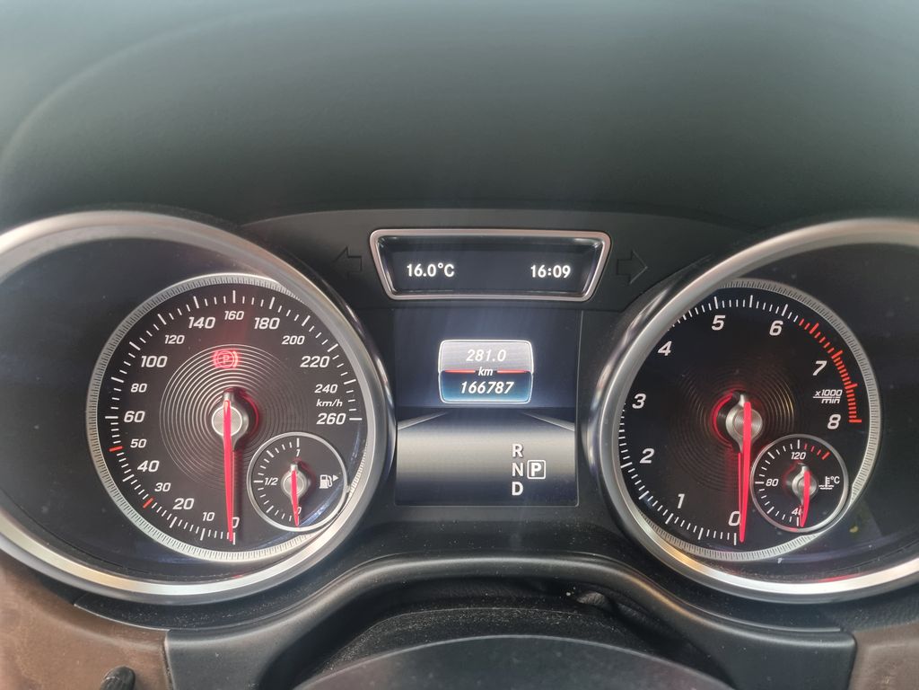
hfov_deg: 67.3
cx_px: 460
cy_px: 345
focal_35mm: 26
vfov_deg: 53.1
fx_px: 690
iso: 400
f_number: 1.8
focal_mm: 5.4
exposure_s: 1/50
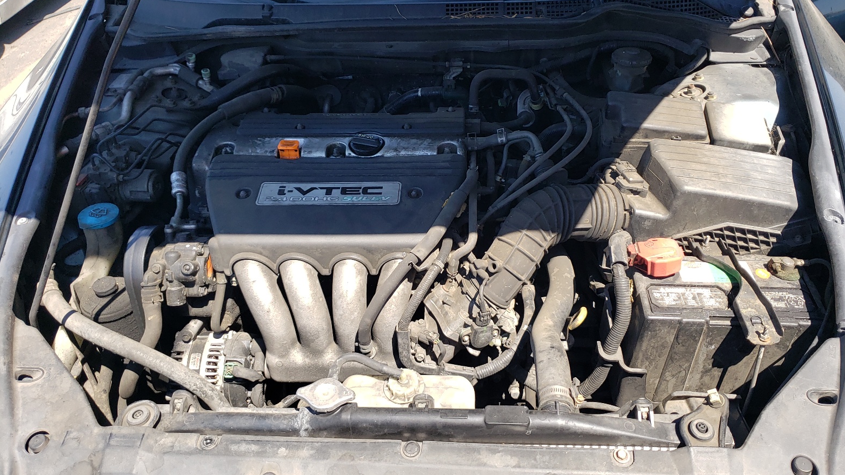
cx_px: 430
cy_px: 222
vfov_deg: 40.2
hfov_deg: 66.1
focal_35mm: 29
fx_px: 650
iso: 50
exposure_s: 1/769
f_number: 1.5
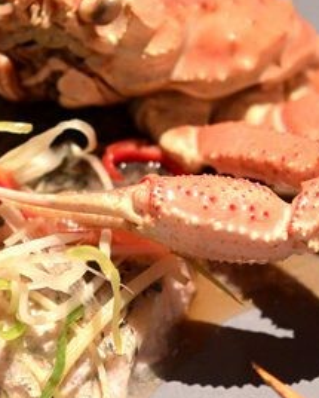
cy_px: 164
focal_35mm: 137
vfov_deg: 14.0
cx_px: 79
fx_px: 1614
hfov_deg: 11.3
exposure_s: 1/200
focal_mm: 18.5
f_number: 1.8
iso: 400
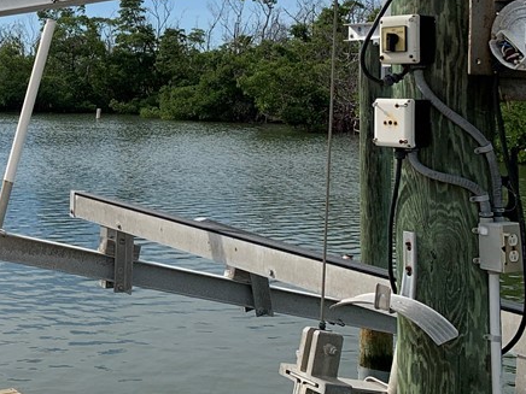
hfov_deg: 28.2
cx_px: -80
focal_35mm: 61
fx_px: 927
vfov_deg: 23.7
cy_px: 86
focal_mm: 4.25
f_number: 1.8
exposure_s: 1/5714
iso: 25
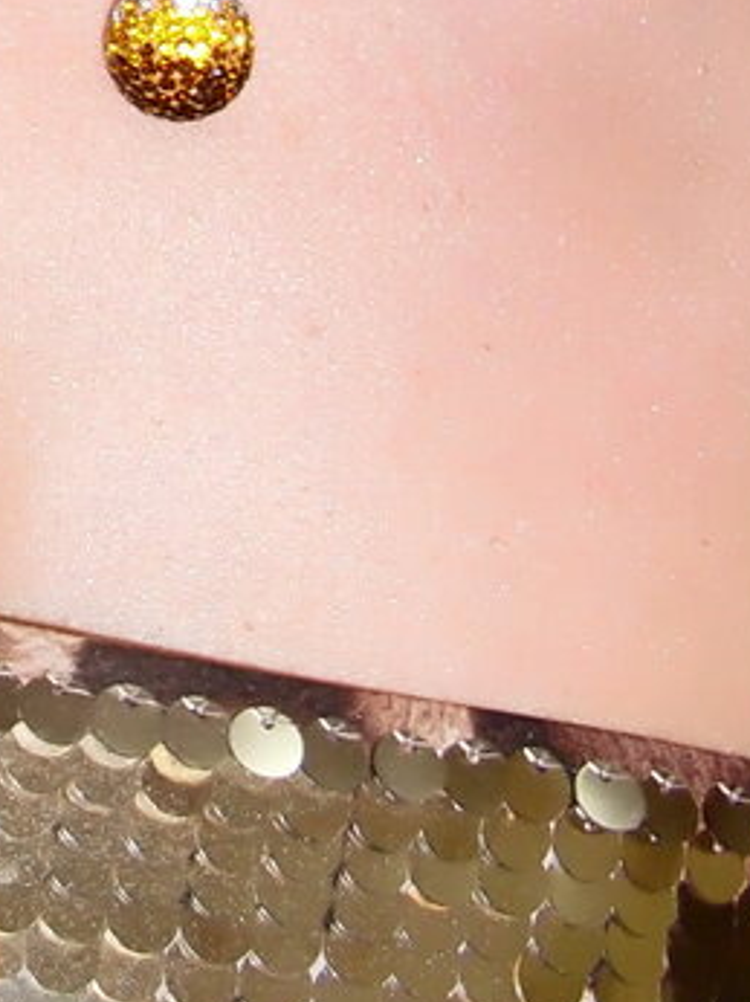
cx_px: -223
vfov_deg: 14.8
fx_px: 3616
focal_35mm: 125
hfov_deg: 11.5
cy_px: -440
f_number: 2.8
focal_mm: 6.3
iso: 125
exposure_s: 1/60
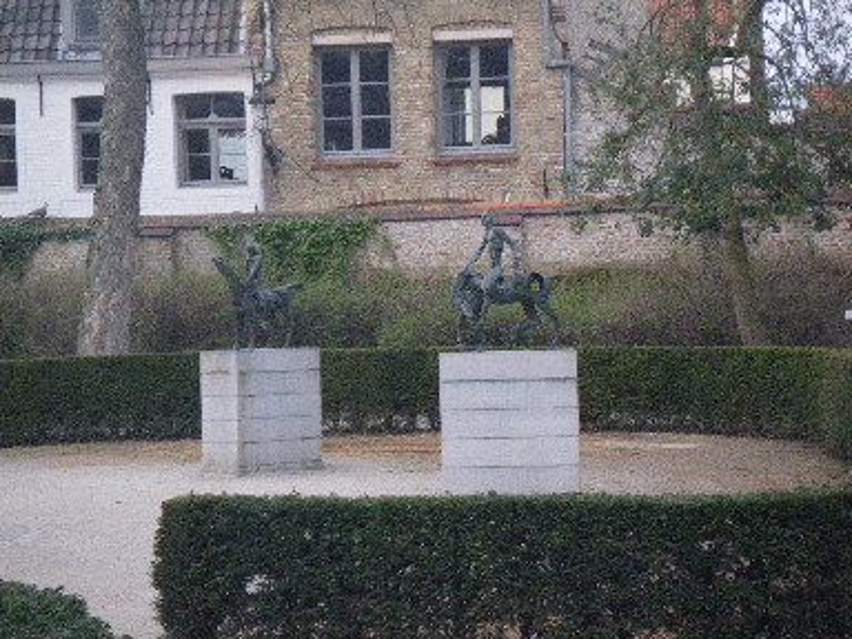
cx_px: 426
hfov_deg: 17.1
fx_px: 2830
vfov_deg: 12.9
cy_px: 320
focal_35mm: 115
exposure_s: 1/160
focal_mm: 20.6
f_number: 5.2
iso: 800
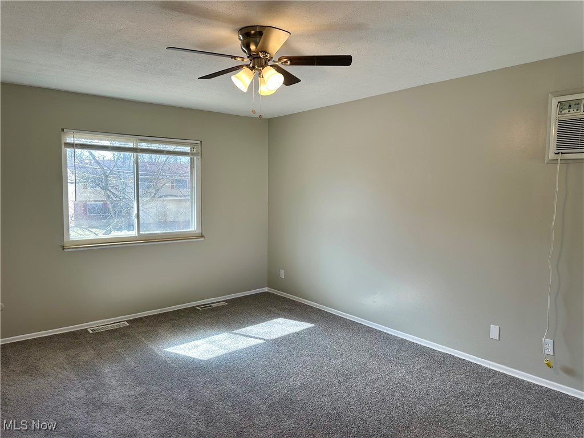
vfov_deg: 56.8
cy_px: 219
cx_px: 292
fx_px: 405
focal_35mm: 24
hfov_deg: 71.6
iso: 80
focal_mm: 6.86
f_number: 1.78
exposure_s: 1/163
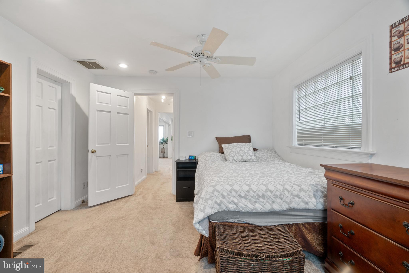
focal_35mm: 15
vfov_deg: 77.3
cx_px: 204
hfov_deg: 100.4
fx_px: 170
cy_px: 136
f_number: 8
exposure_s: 2
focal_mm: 10
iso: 250
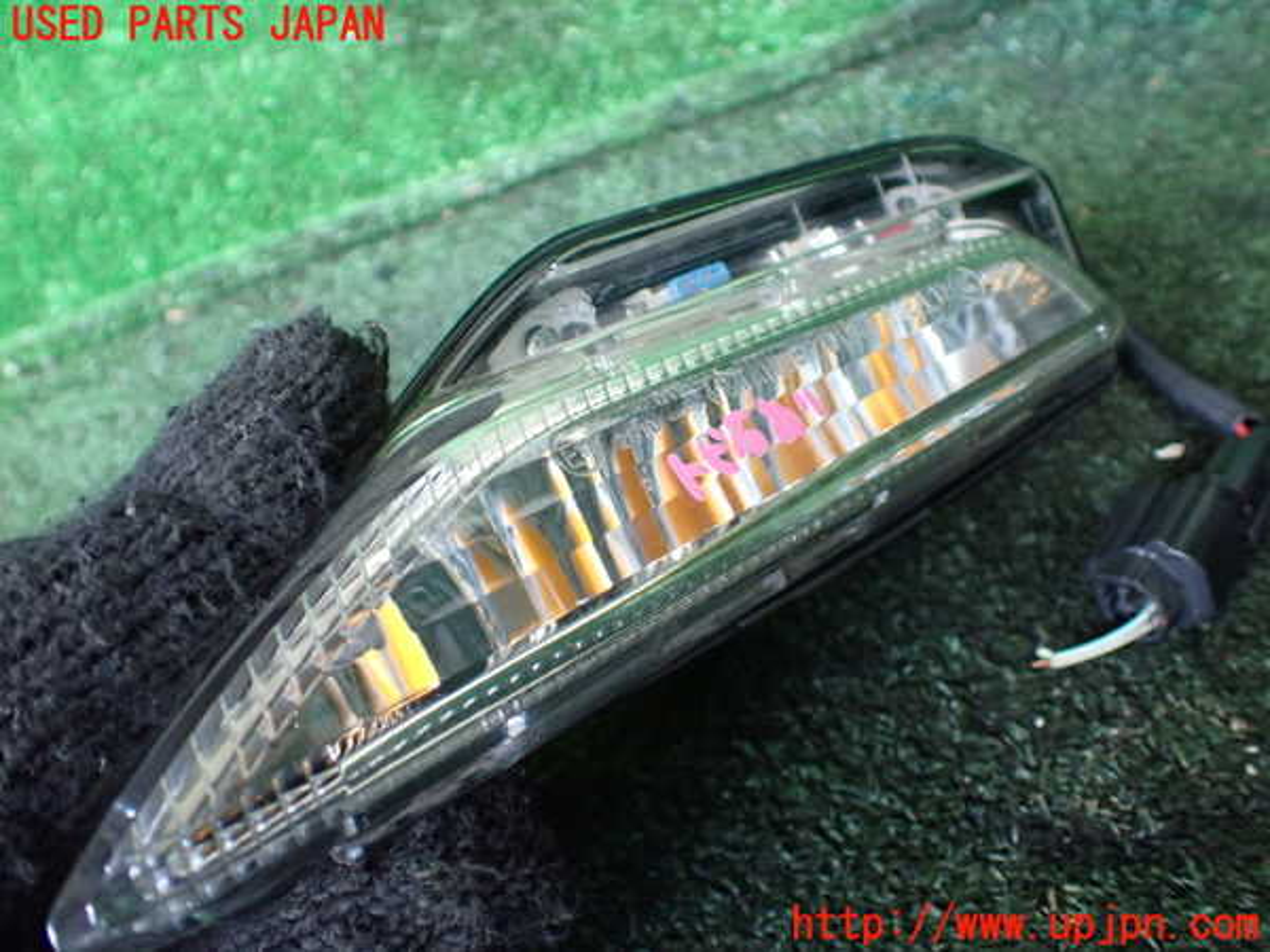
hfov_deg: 60.0
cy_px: 476
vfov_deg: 46.8
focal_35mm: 30
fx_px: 1101
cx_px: 635
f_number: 2.3
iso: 640
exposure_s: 1/125
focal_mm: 5.4
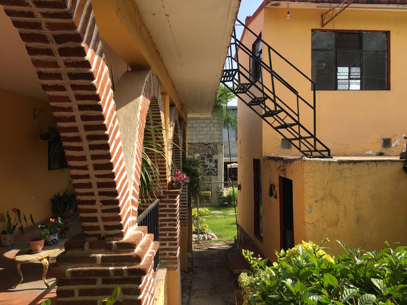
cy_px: 152
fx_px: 341
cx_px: 204
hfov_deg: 61.7
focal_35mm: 29
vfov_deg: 48.2
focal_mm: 4.15
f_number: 2.2
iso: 25
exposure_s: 1/754
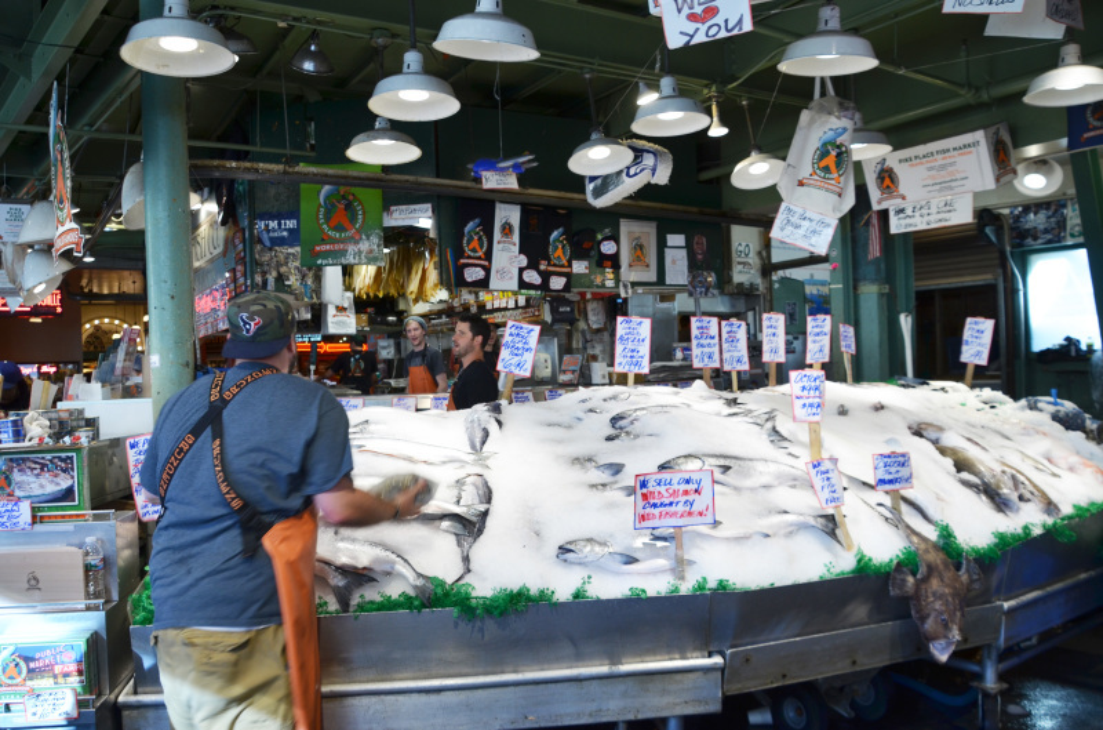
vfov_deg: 47.7
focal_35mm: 27
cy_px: 365
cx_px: 552
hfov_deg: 67.5
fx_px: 825
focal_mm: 18
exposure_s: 1/125
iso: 280
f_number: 5.6
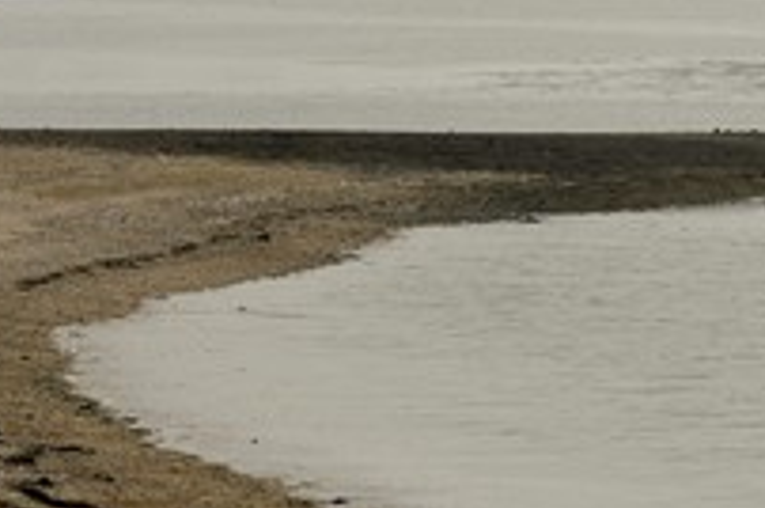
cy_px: 34
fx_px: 7956
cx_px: 740
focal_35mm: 375
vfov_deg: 3.7
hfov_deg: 5.5
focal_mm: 120
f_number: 7.6
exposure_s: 1/400
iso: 100
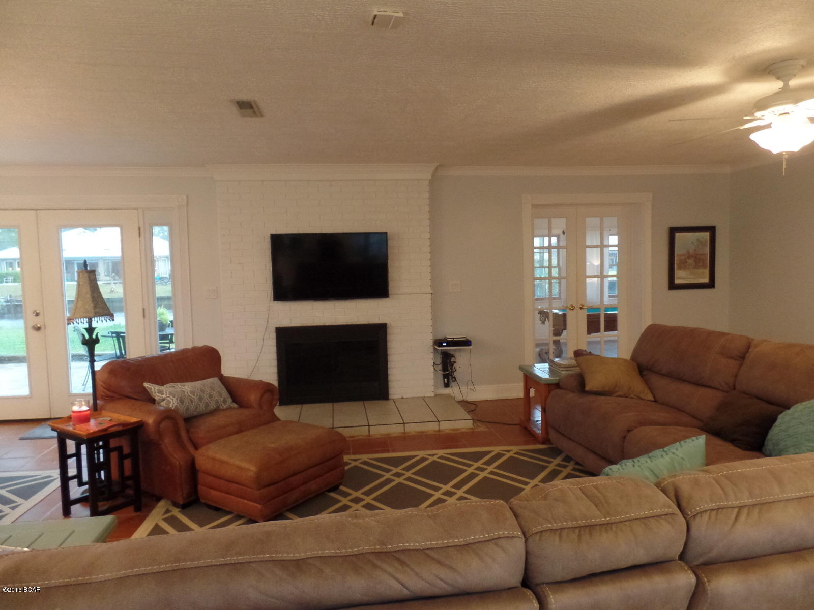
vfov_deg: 58.9
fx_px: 541
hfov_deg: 73.9
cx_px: 407
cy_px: 305
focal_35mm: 23
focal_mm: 4.1
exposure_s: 1/20
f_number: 2.8
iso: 400
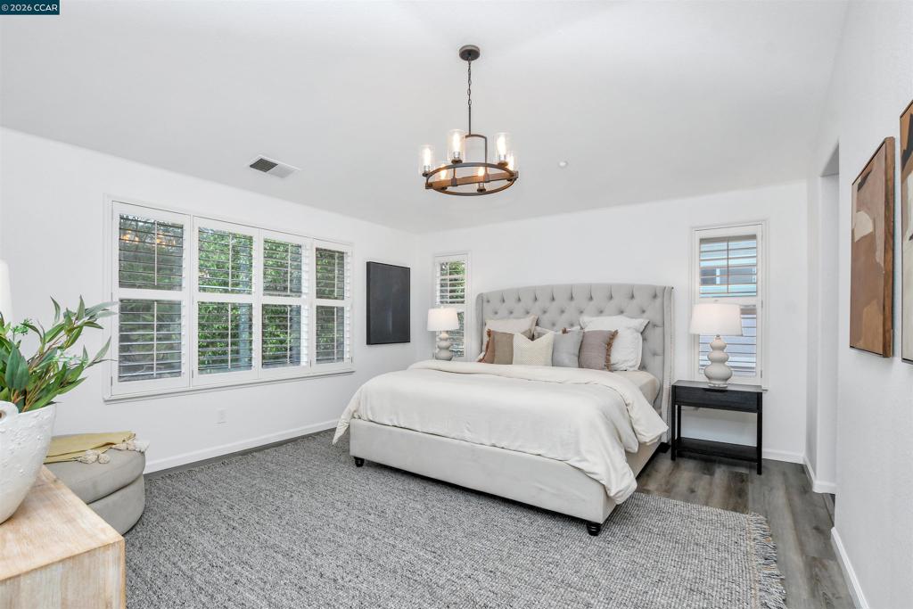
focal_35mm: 15
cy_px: 304
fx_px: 380
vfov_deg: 77.3
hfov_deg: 100.4
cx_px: 456
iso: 200
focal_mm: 10
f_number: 6.3
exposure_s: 1/40
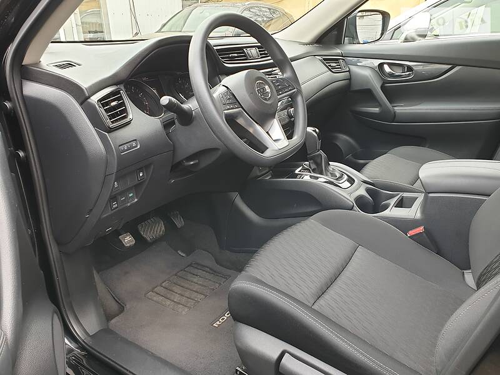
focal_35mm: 26
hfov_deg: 67.3
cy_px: 188
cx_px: 250
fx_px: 376
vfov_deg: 53.1
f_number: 2.4
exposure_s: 1/40
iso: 50
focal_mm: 4.3
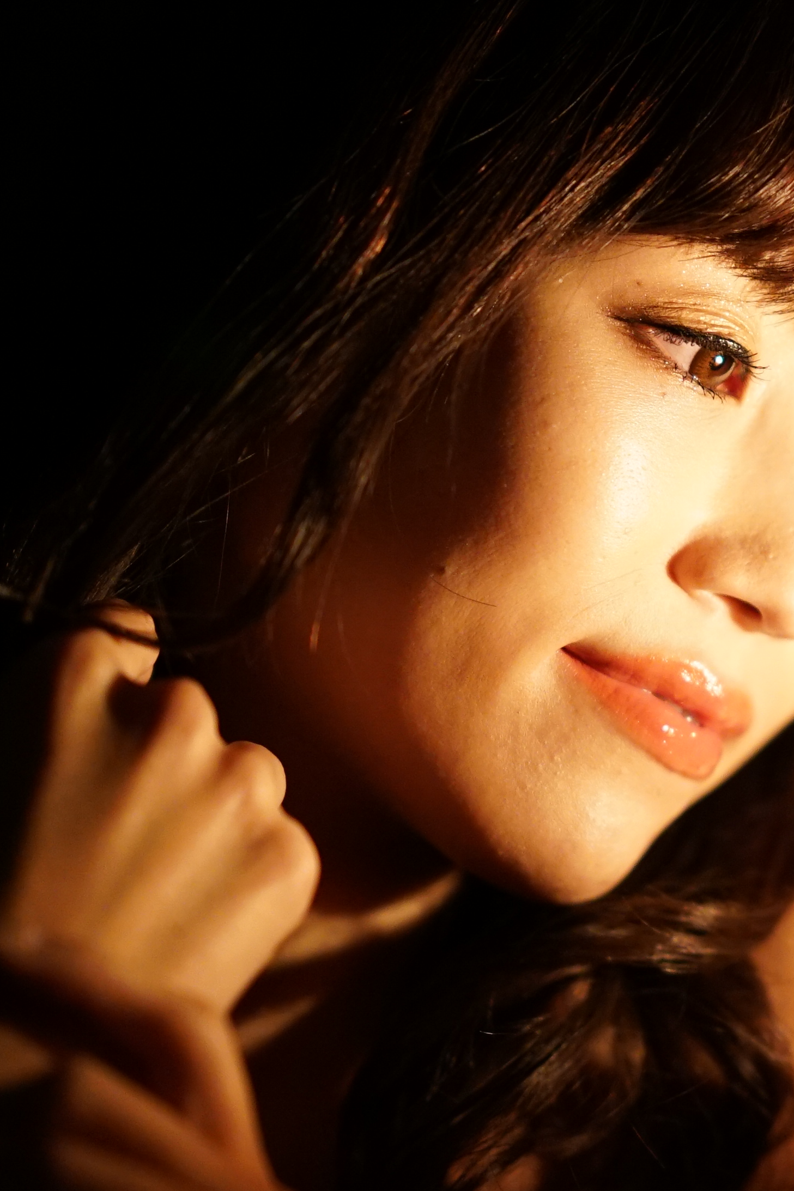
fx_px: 5459
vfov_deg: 12.5
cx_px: 1017
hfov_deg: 8.2
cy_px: 603
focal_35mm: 165
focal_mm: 85
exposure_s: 1/30
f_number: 1.4
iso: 3200
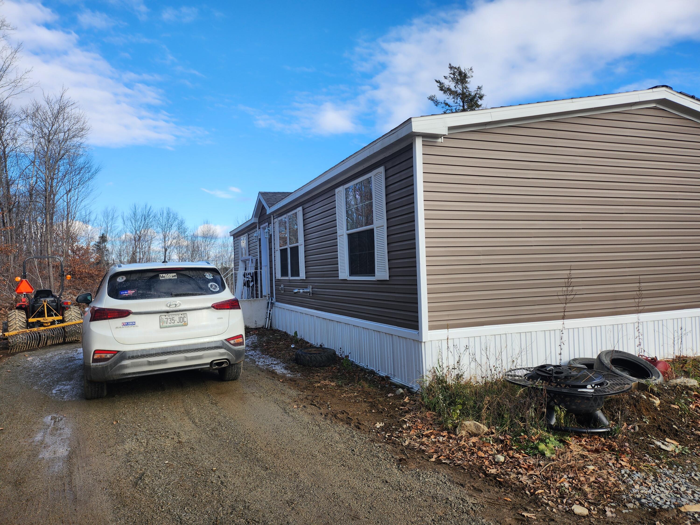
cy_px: 262
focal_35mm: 24
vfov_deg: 56.8
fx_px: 485
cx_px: 350
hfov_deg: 71.6
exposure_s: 1/1650
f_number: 1.8
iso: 50
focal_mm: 5
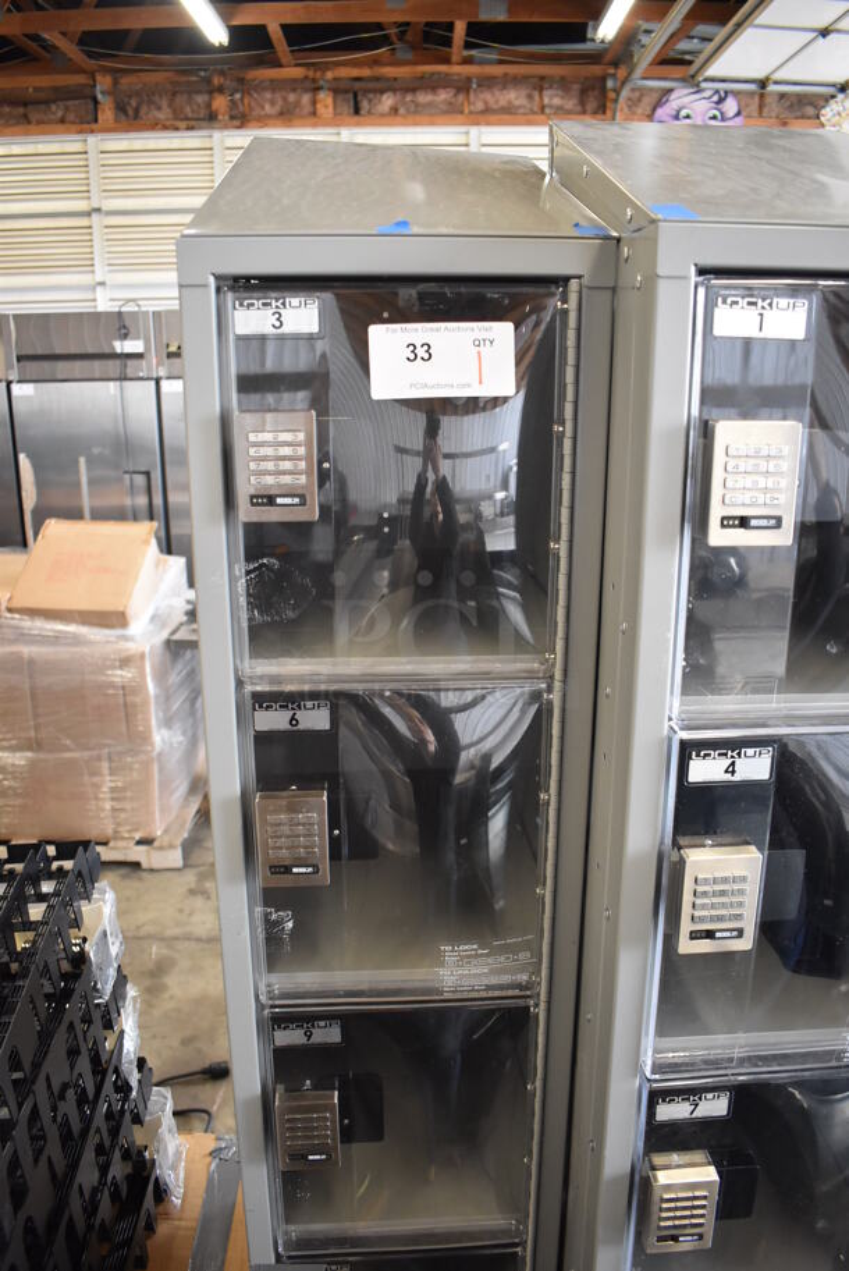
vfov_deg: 67.3
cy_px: 636
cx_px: 424
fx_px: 954
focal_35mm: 27
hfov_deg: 48.0
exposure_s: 1/125
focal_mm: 18
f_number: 3.5
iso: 2000
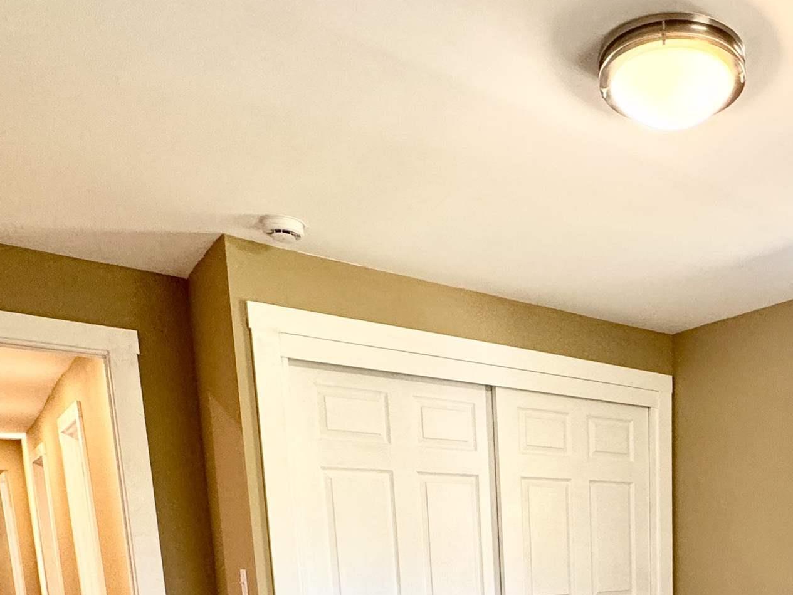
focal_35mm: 34
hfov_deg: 49.4
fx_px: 779
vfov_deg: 35.3
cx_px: 678
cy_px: 668
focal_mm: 2.22
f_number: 2.2
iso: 250
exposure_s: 1/120
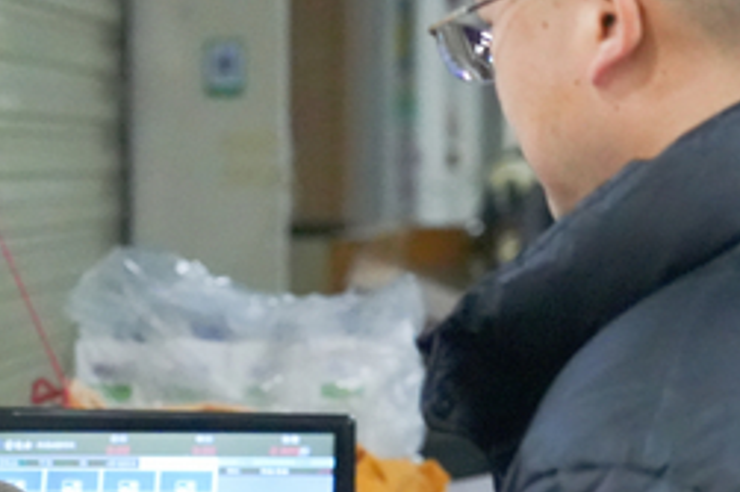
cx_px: -91
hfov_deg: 9.8
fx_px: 4252
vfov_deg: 6.6
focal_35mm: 207
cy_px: 420
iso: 8000
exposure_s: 1/160
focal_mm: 65
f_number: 4
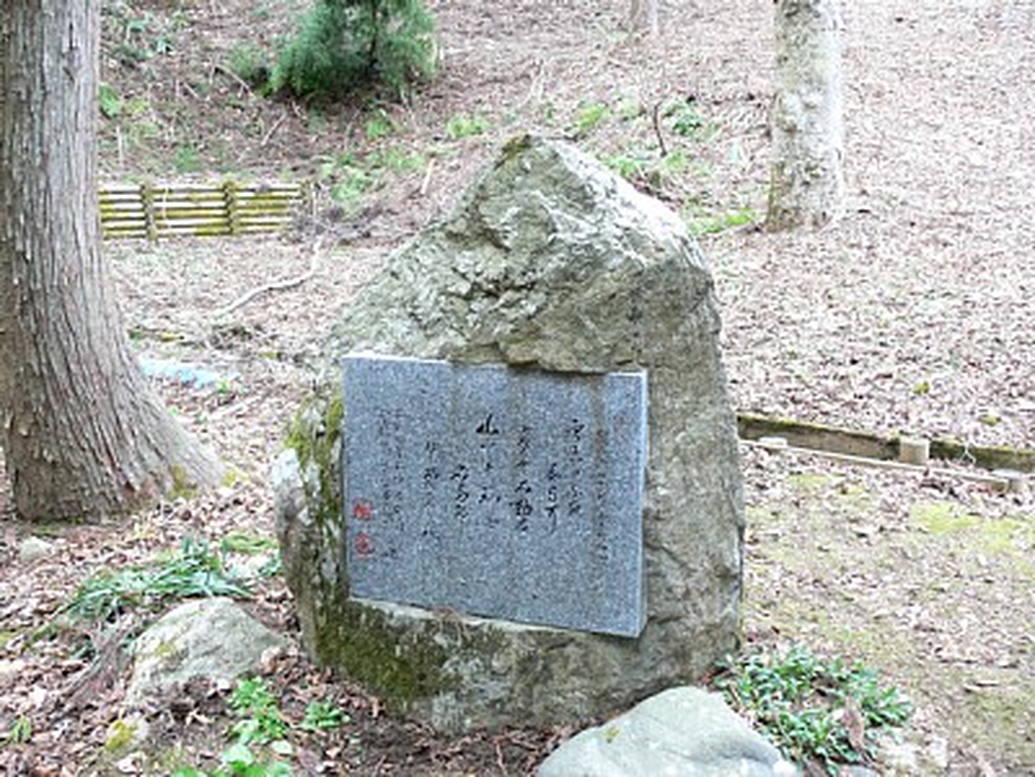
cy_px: 388
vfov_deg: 40.7
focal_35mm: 35
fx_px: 1046
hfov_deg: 52.6
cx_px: 518
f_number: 2.8
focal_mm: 7.4
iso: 100
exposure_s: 1/30
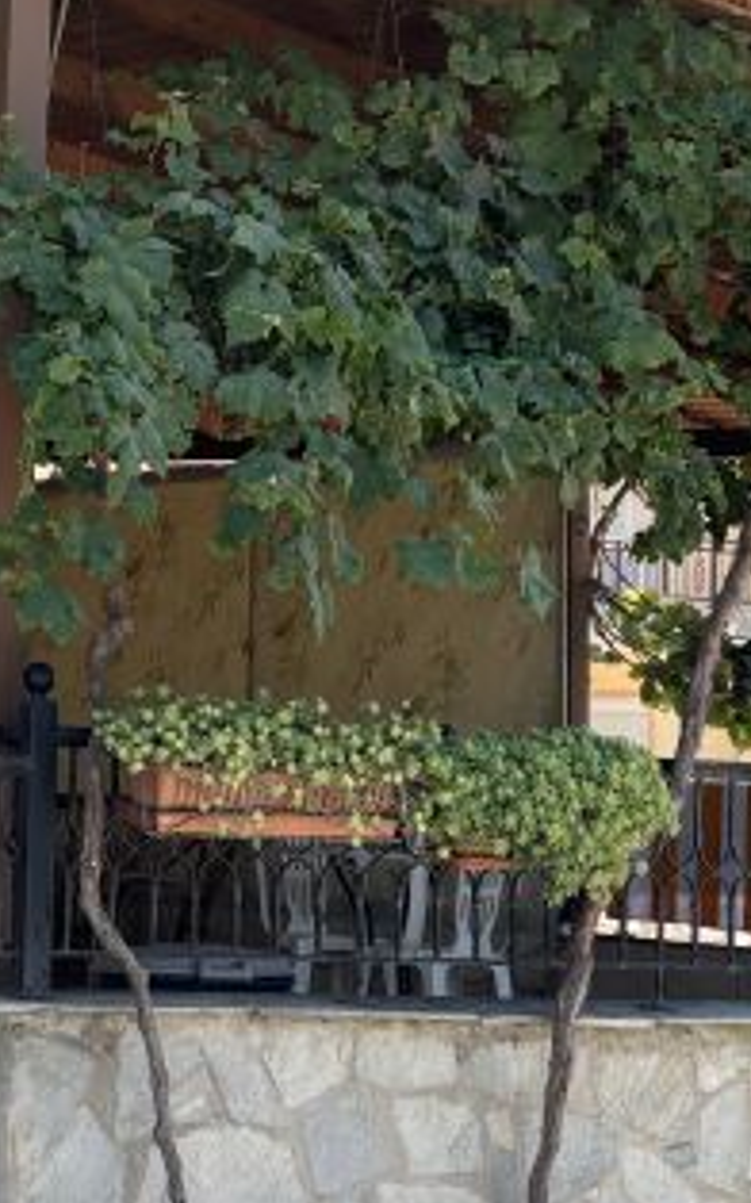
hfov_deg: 14.2
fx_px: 2950
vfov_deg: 22.9
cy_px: 356
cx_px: -77
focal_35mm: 90
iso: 50
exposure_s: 1/935
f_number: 1.6
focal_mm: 5.96
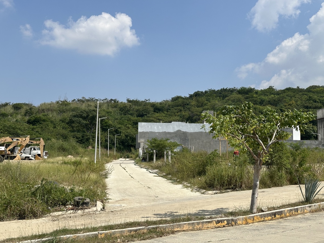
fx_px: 449
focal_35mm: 48
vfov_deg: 30.3
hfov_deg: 39.7
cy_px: 122
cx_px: 162
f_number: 1.78
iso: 64
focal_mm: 6.86
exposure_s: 1/6623
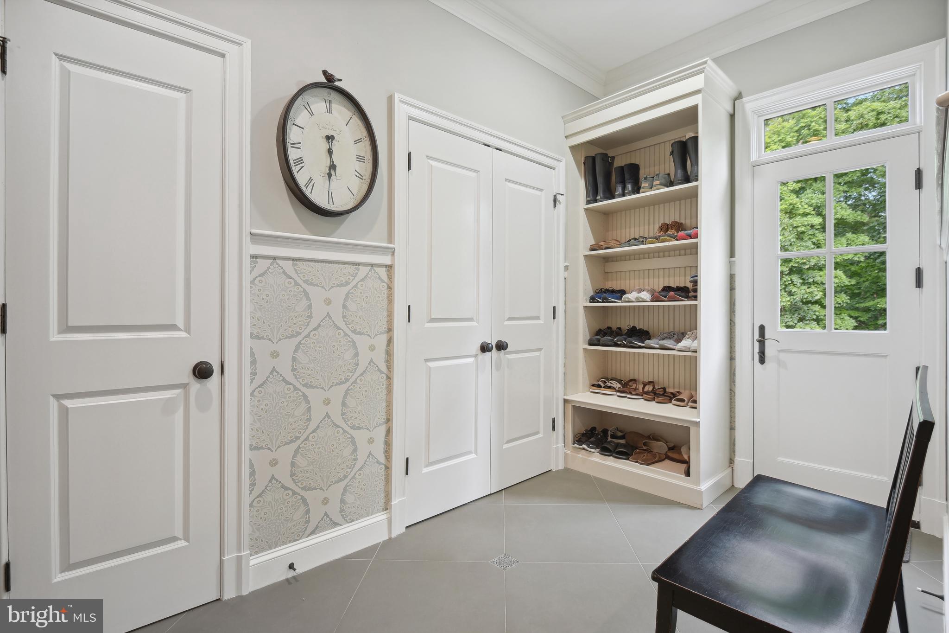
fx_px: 422
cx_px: 474
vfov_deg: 73.7
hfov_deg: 96.7
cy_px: 316
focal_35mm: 16
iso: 400
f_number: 8
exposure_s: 1/3.33
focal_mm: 16
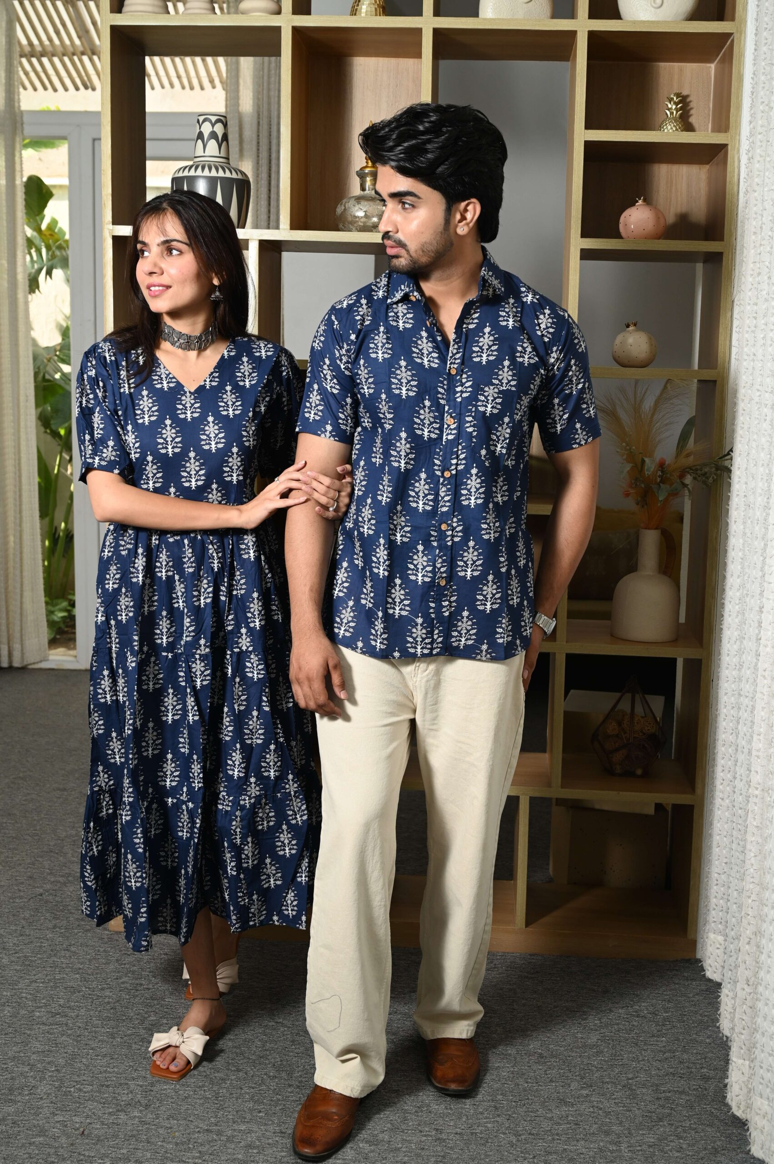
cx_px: 387
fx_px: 1324
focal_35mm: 41
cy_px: 582
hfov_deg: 32.6
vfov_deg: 47.4
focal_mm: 41
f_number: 5.6
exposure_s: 1/160
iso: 400
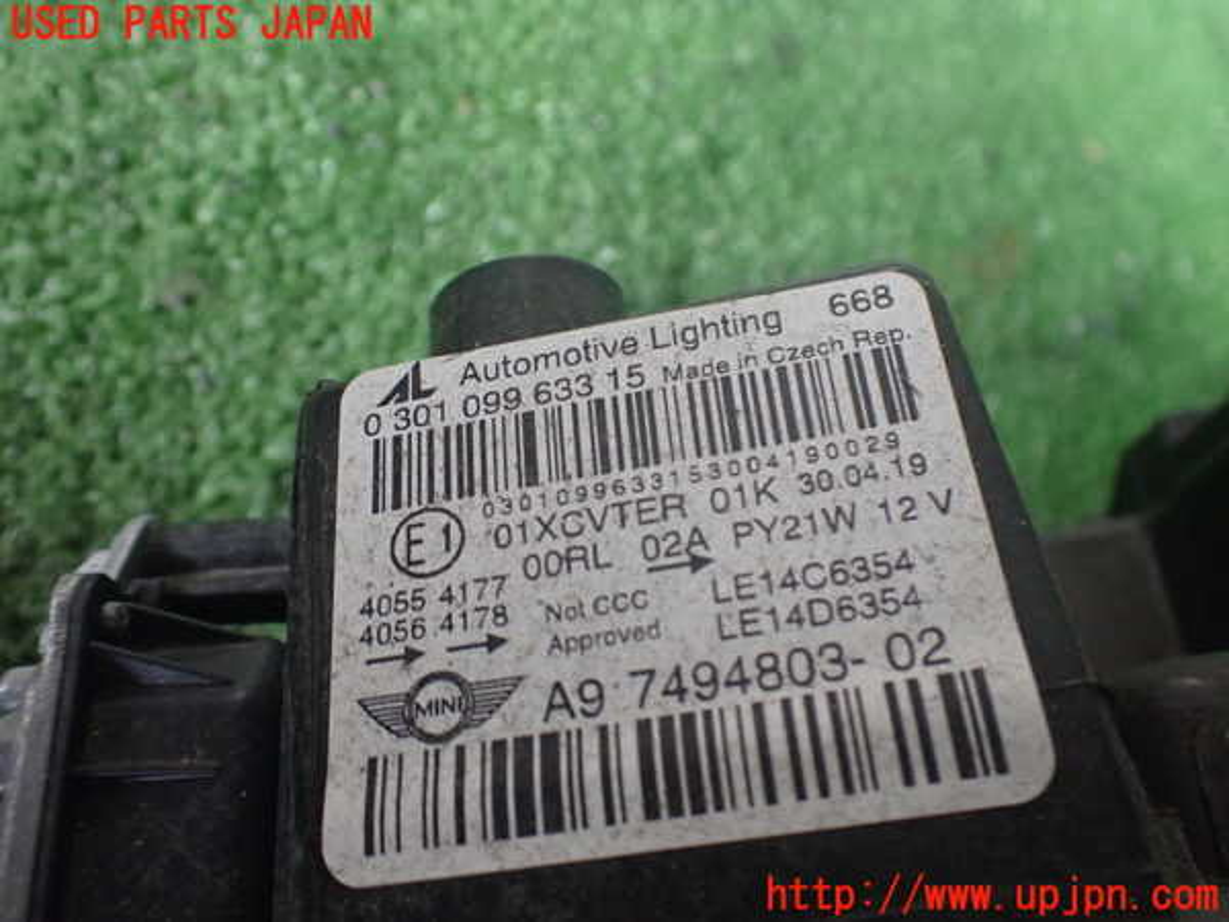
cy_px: 461
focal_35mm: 30
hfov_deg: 60.0
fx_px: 1065
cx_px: 614
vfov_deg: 46.8
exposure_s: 1/60
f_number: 2.3
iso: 800
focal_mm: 5.4
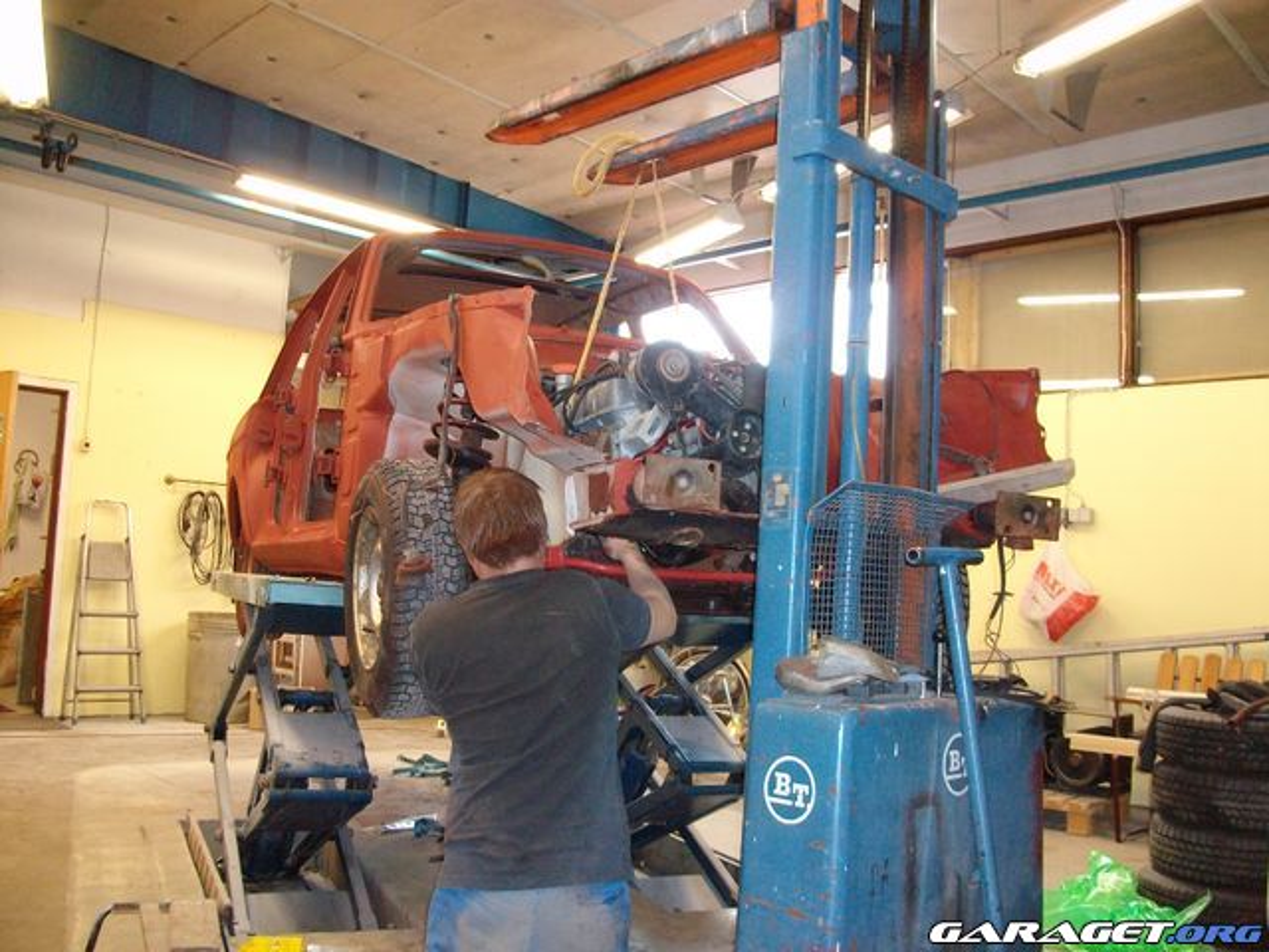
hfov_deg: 56.8
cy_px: 476
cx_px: 634
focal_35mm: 32
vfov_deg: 44.2
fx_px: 1173
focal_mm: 5.7
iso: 248
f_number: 2.9
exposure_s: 1/40
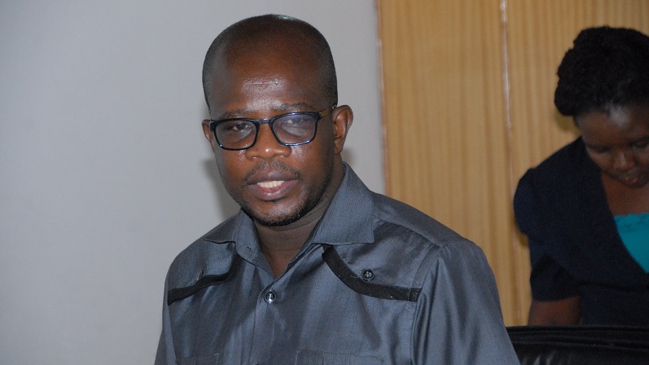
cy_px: 167
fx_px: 2340
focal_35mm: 136
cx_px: 324
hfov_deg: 15.8
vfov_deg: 8.9
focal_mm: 86
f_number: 5.3
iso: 1250
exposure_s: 1/100
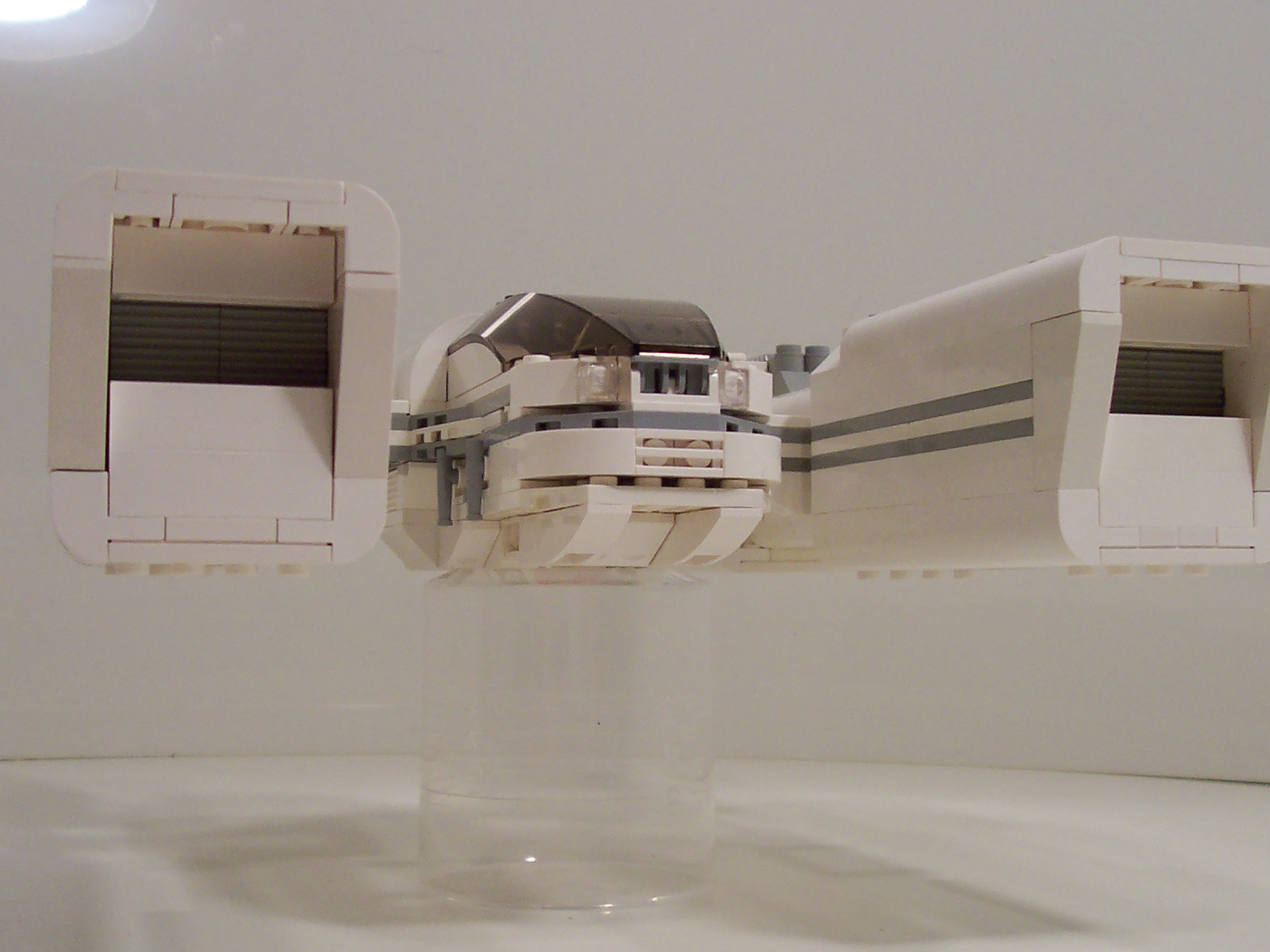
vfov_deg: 30.2
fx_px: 1761
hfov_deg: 39.6
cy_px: 568
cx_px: 654
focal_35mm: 48
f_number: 2.8
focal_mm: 5.6
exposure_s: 1/60
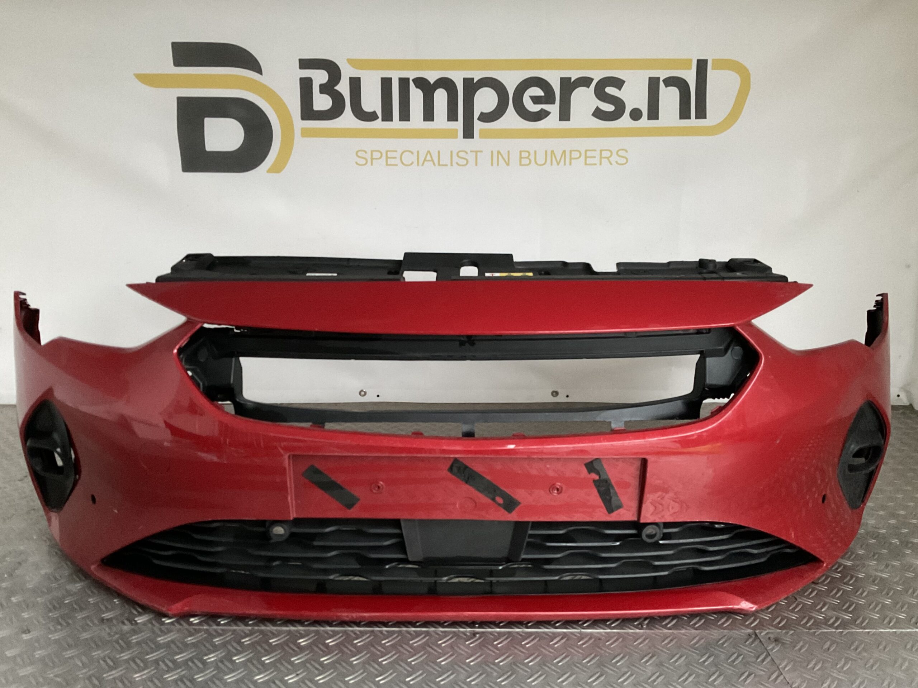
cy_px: 344
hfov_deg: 61.7
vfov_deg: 48.2
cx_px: 459
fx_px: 769
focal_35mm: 29
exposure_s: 1/25
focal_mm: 3
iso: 400
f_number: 1.8
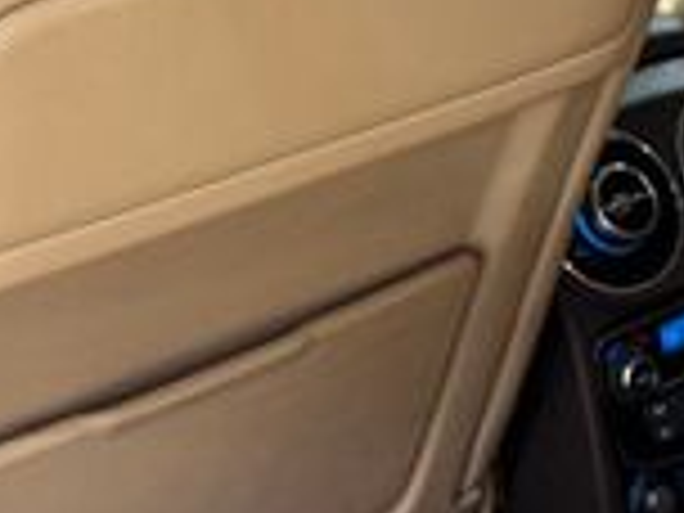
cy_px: -54
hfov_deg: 19.4
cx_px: 410
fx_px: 1996
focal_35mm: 101
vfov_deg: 14.3
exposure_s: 1/120
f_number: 1.78
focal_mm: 6.76
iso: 160
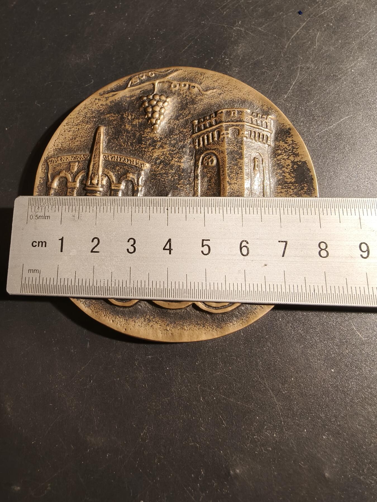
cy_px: 251
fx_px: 334
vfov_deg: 73.9
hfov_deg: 58.9
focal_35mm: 23
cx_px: 188
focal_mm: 2.32
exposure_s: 1/100
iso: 200
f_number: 2
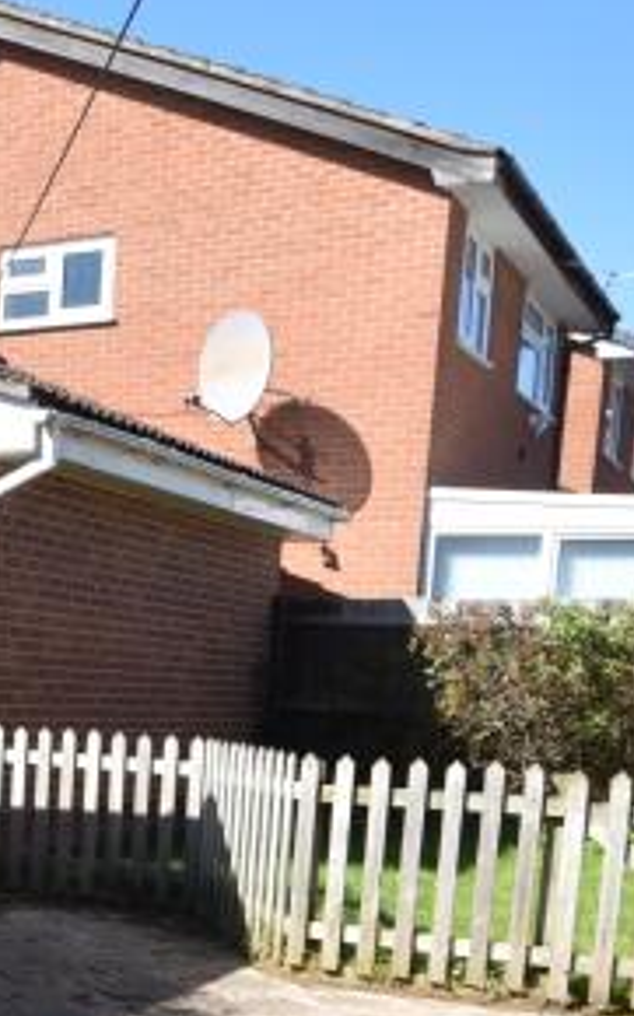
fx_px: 1494
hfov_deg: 22.1
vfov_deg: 34.8
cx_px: -130
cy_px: 962
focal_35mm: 54
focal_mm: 10
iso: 100
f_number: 6.3
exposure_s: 1/160
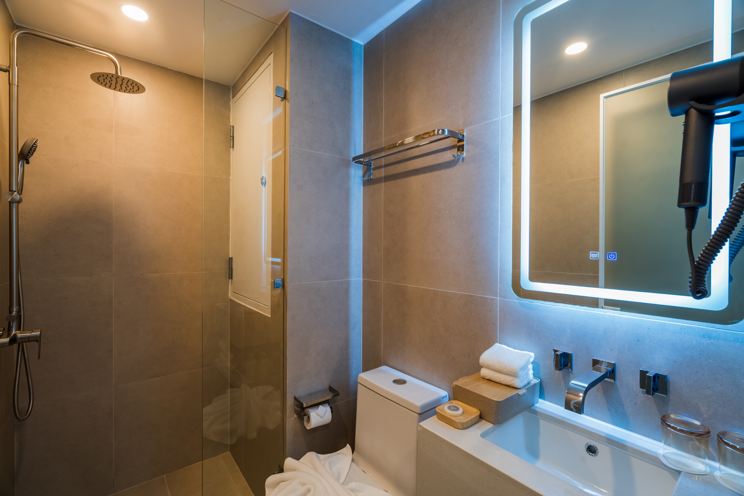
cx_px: 372
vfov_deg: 73.7
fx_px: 331
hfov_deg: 96.7
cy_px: 248
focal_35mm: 16
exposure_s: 2
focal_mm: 16
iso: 50
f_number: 9
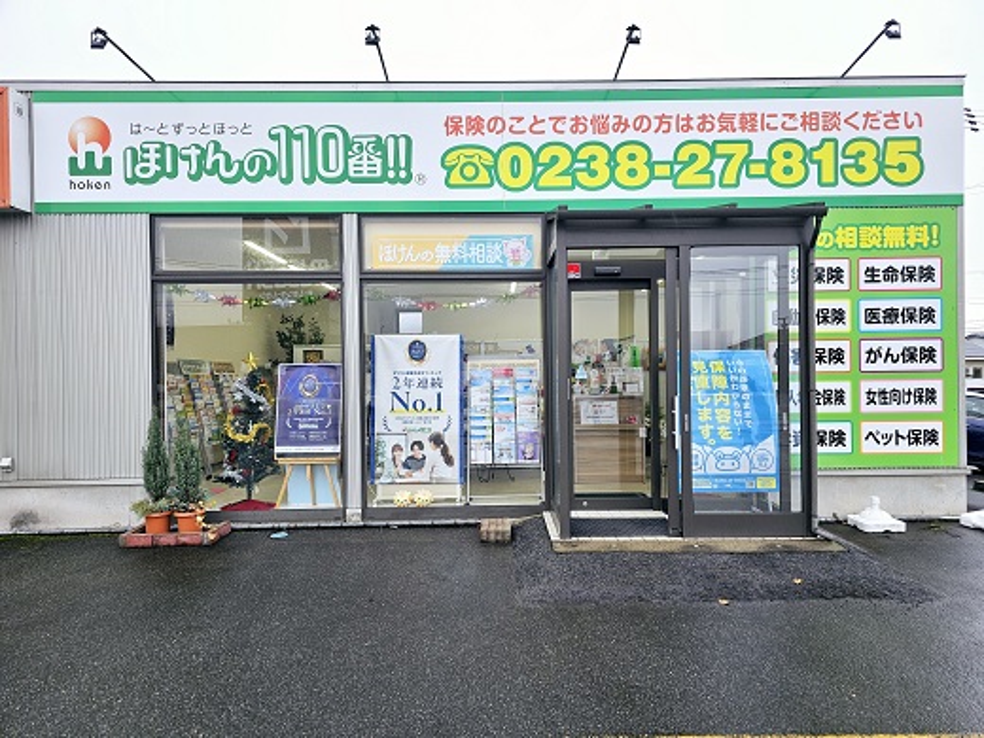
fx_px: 654
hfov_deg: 73.9
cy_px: 369
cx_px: 492
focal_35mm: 23
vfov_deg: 58.9
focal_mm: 6.3
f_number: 1.7
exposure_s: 1/111
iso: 10
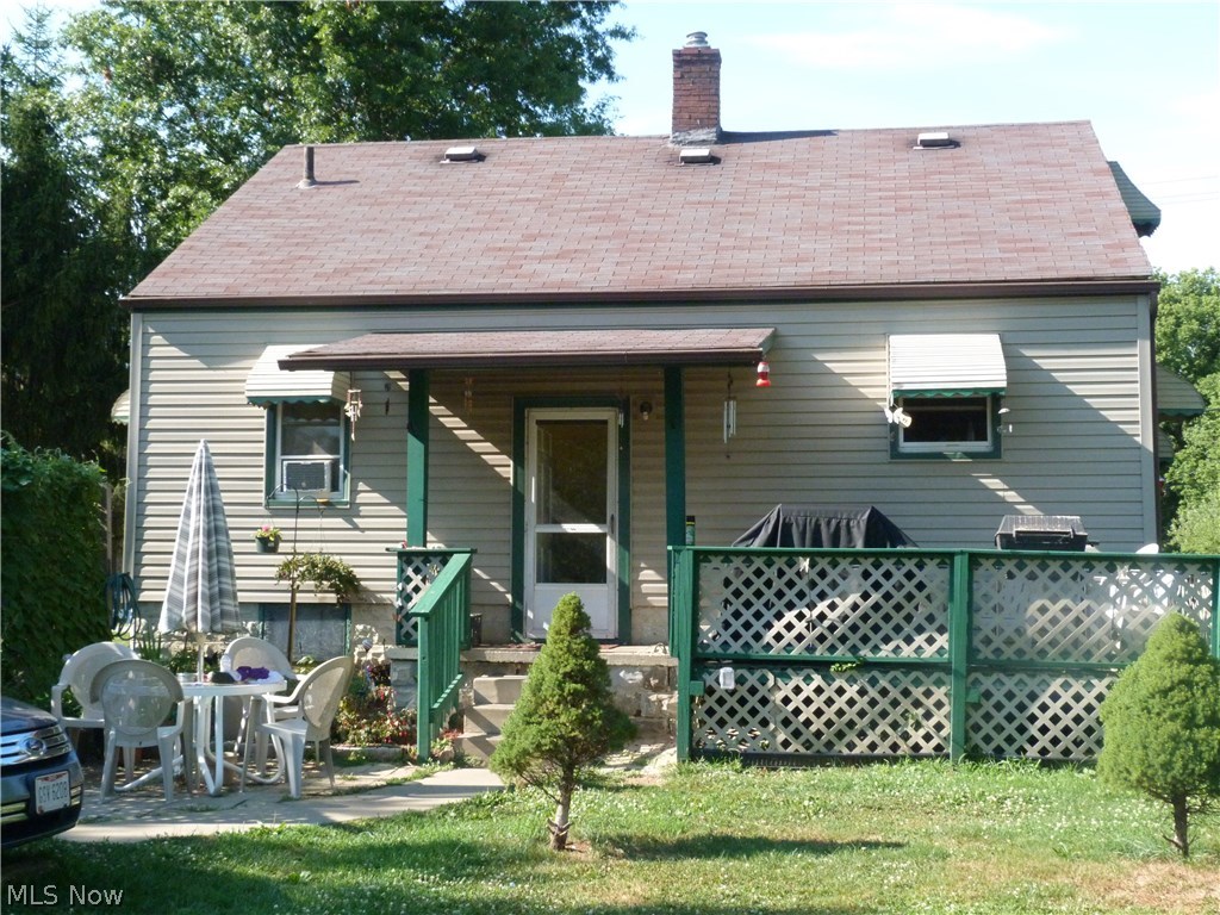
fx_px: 1727
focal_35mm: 49
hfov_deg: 38.9
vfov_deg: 29.7
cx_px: 610
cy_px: 458
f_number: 5.6
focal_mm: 8.7
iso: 400
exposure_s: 1/320
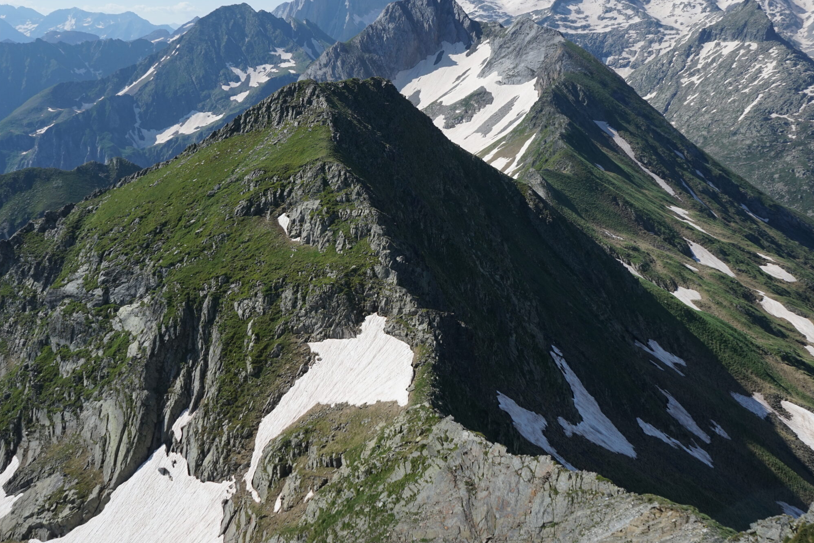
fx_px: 837
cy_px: 208
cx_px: 416
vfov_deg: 35.8
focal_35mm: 37
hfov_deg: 51.9
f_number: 9
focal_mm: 29
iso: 200
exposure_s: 1/500
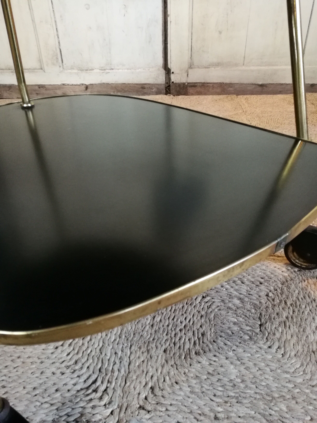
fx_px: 330
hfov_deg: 51.4
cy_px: 212
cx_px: 158
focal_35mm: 27
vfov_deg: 65.3
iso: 500
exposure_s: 1/20
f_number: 2.2
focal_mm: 4.5
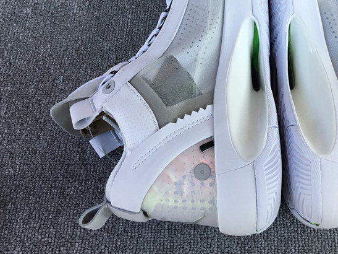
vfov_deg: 27.9
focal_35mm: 51
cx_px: 250
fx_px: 498
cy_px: 49
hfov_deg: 36.7
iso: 25
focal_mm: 3.3
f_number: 2.4
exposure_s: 1/254
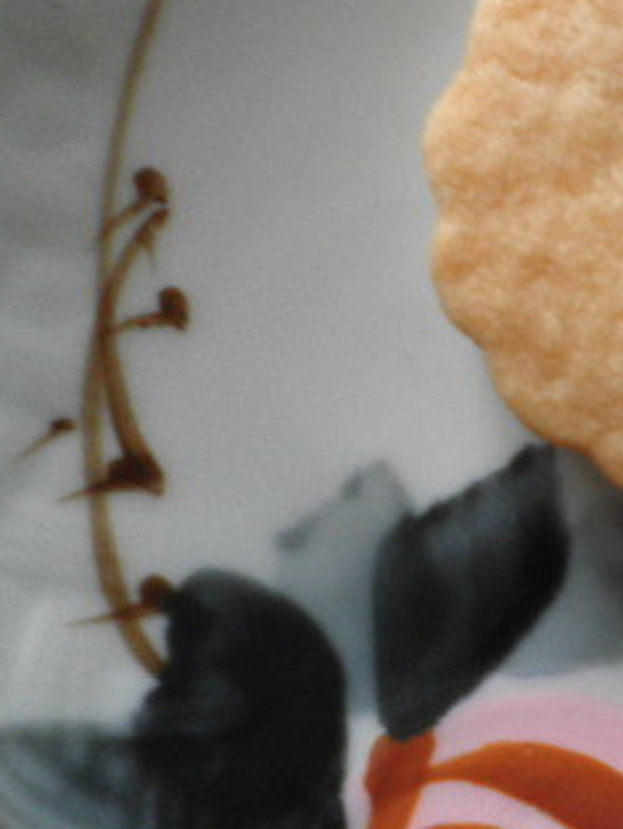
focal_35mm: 55
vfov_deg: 34.8
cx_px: 795
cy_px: 330
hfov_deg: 23.7
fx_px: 1318
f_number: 3.2
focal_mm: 4.9
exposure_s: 1/30
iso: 160
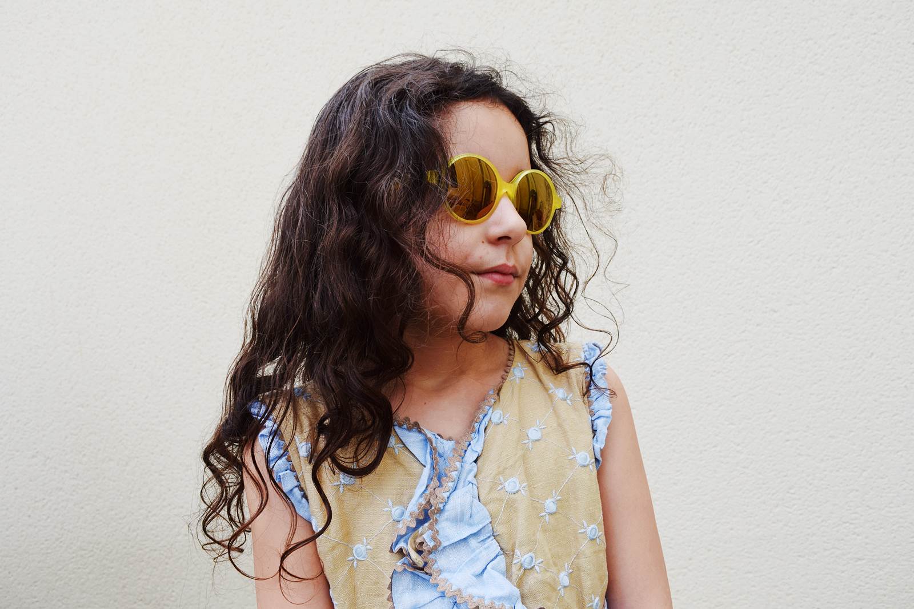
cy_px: 304
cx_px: 457
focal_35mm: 30
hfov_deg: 61.9
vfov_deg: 43.6
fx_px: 762
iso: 220
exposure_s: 1/250
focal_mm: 20
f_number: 8
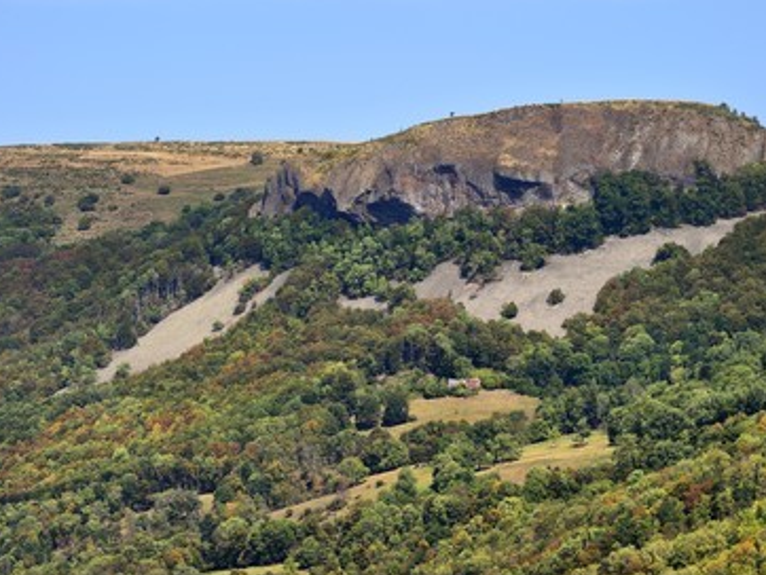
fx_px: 4938
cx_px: 413
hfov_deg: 8.9
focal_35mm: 223
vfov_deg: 6.7
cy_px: 290
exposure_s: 1/250
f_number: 13
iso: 200
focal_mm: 200
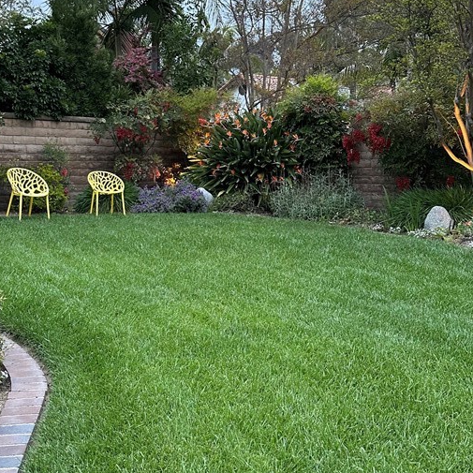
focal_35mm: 43
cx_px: 185
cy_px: 228
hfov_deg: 39.0
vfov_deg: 39.2
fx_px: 665
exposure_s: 1/60
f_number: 1.78
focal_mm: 6.86
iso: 320
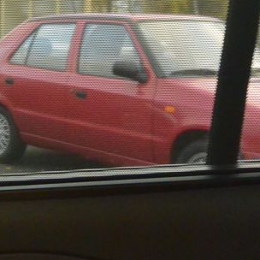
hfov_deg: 19.5
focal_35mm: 83
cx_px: -61
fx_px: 705
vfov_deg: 20.7
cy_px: 66
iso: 1800
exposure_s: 1/30
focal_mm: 11
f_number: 3.5
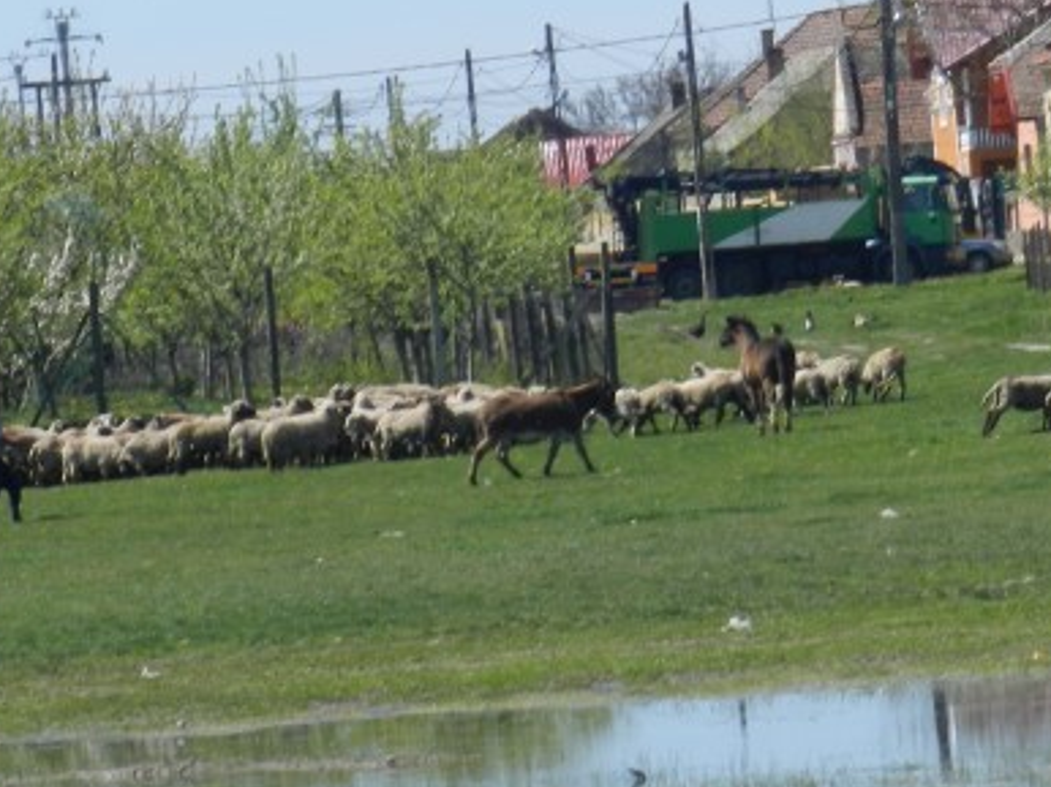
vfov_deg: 3.3
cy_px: 234
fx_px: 13533
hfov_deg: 4.4
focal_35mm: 446
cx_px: 700
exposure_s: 1/640
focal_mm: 38.2
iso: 160
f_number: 5.6
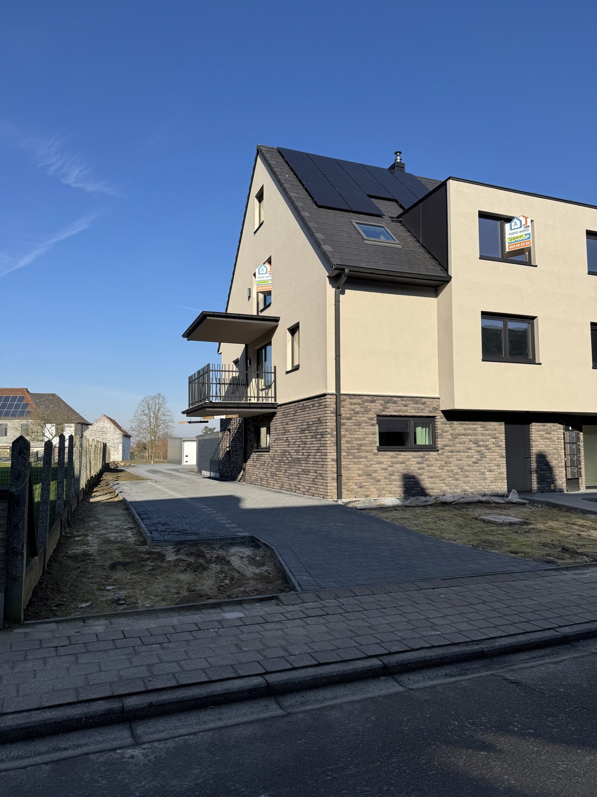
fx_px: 552
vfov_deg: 71.6
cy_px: 398
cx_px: 298
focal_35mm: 24
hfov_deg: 56.8
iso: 80
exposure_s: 1/4608
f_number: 1.78
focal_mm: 6.76
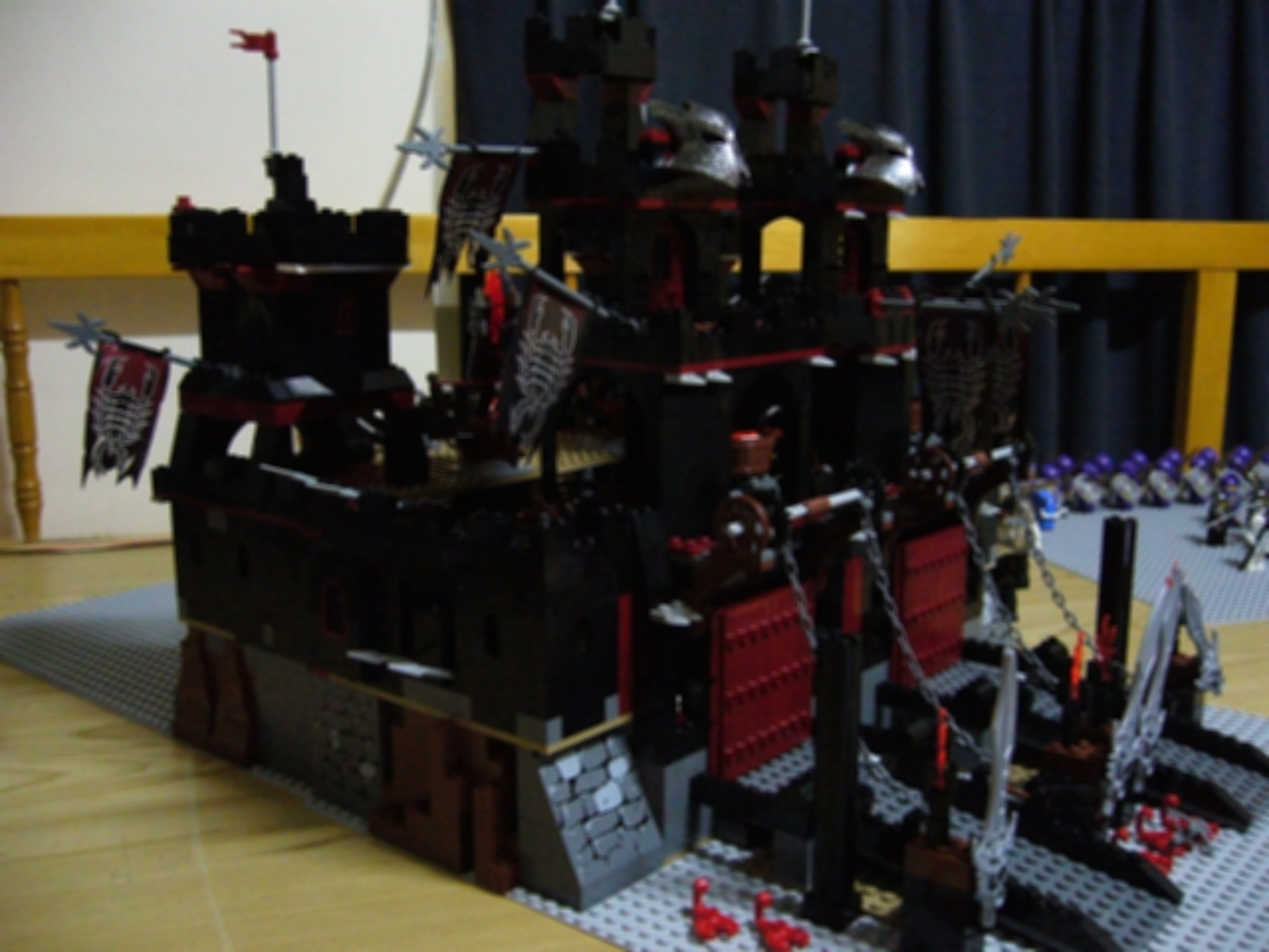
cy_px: 476
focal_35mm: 35
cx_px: 634
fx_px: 1283
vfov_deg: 40.7
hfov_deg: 52.6
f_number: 2.8
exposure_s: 1/8
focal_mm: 5.8
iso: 400
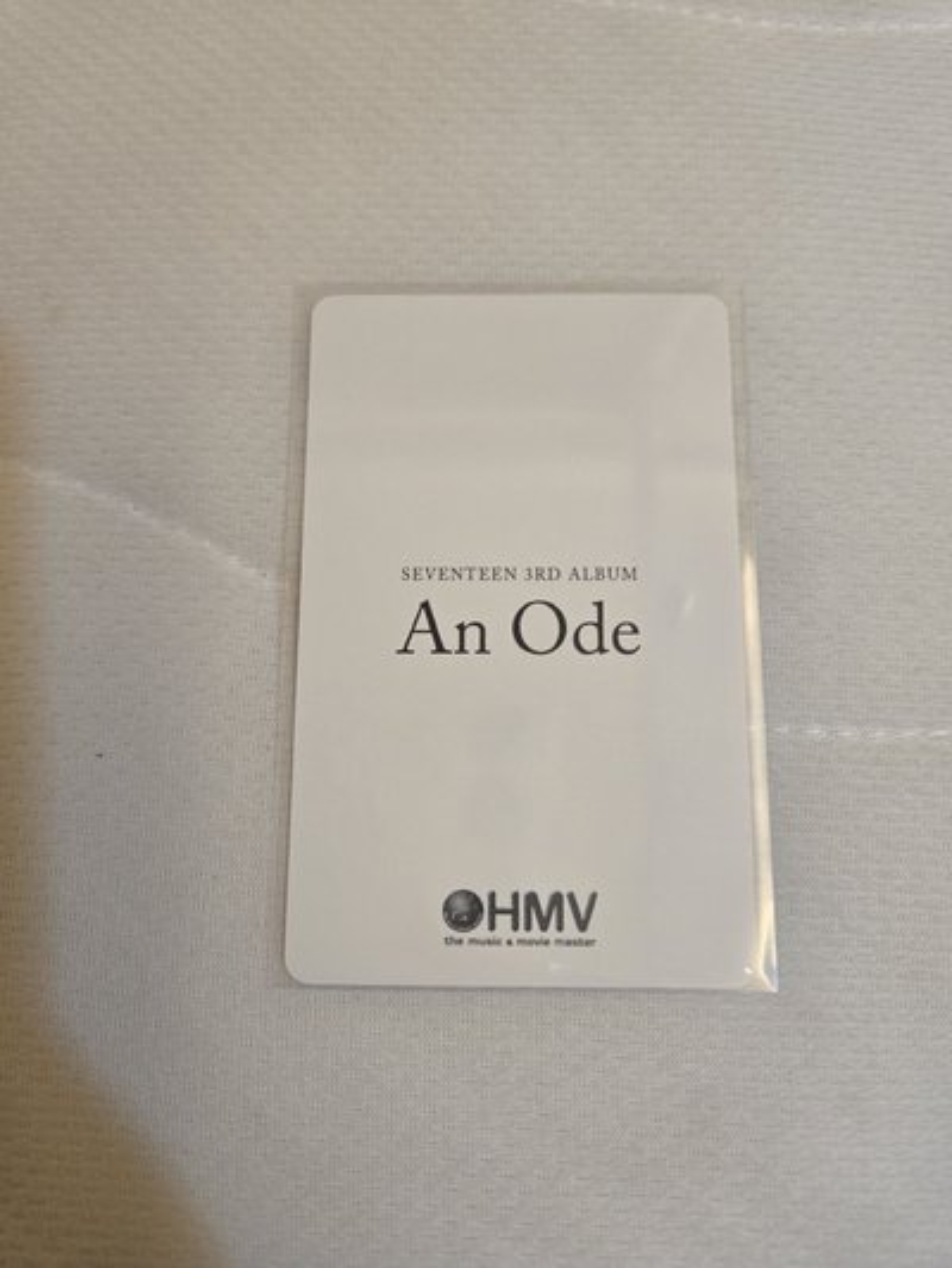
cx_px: 476
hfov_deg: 58.9
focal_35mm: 23
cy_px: 634
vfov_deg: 73.9
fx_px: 843
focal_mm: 5.4
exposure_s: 1/120
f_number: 1.8
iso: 400
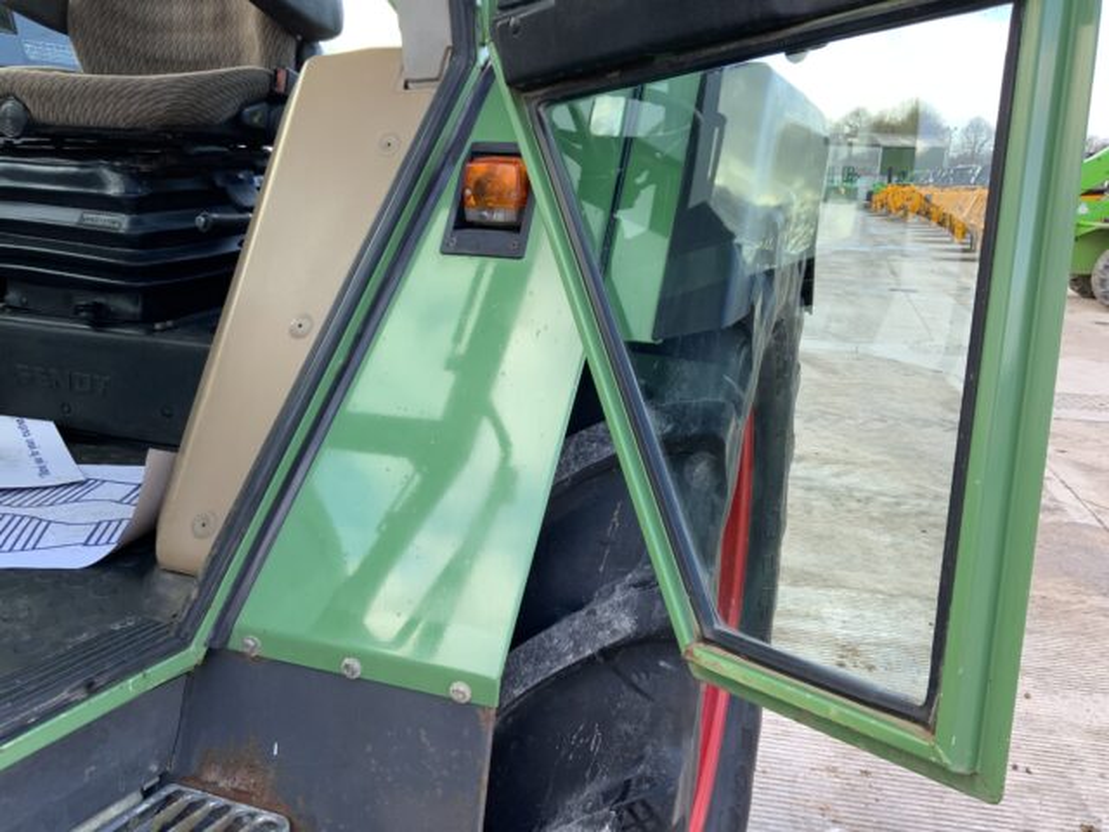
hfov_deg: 61.7
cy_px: 416
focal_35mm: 29
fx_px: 929
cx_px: 554
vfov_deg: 48.2
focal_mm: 3
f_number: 1.8
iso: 32
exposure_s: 1/122
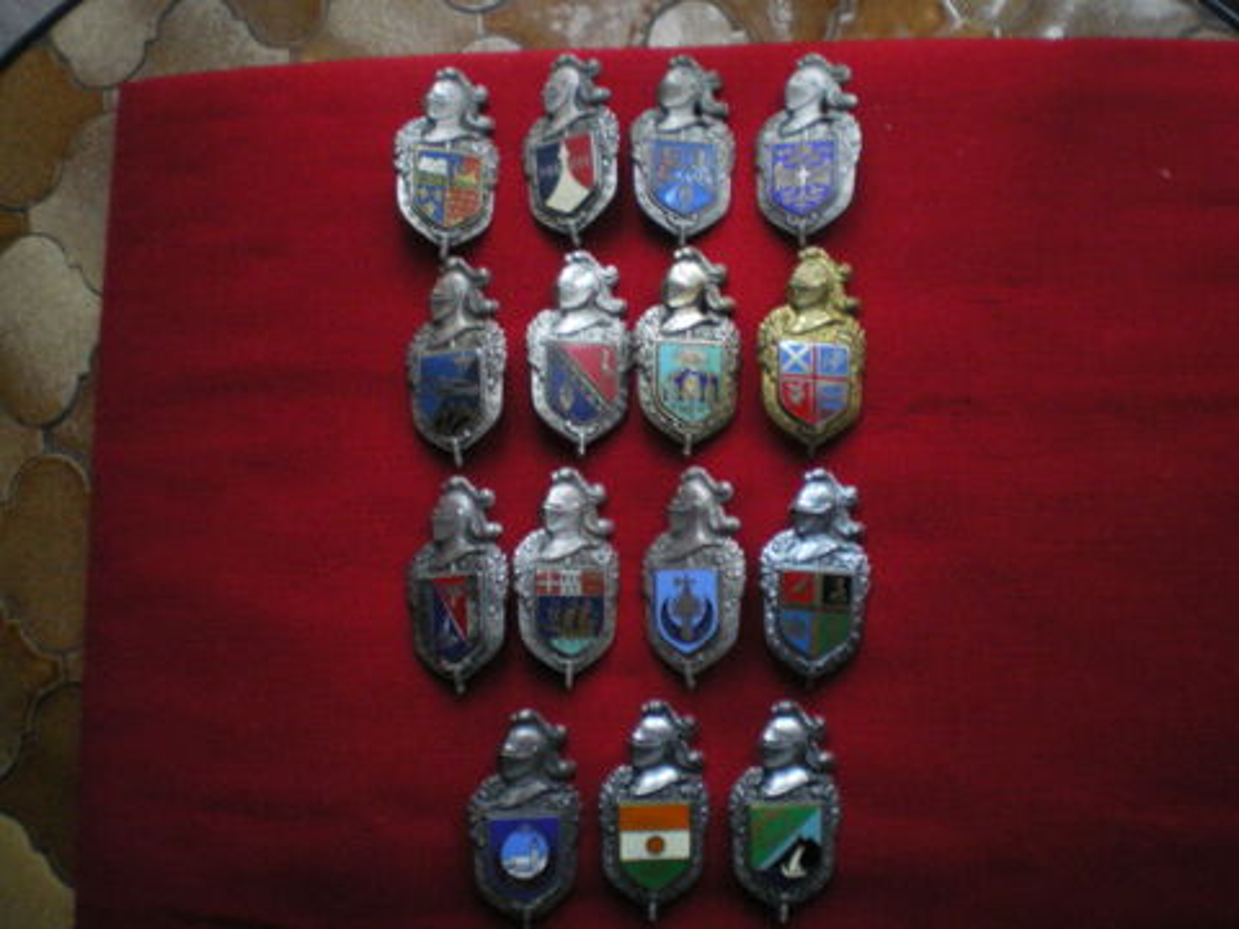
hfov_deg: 49.0
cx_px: 620
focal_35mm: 38
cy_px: 464
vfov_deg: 37.7
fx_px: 1360
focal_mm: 6.3
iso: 400
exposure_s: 1/4
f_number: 3.1
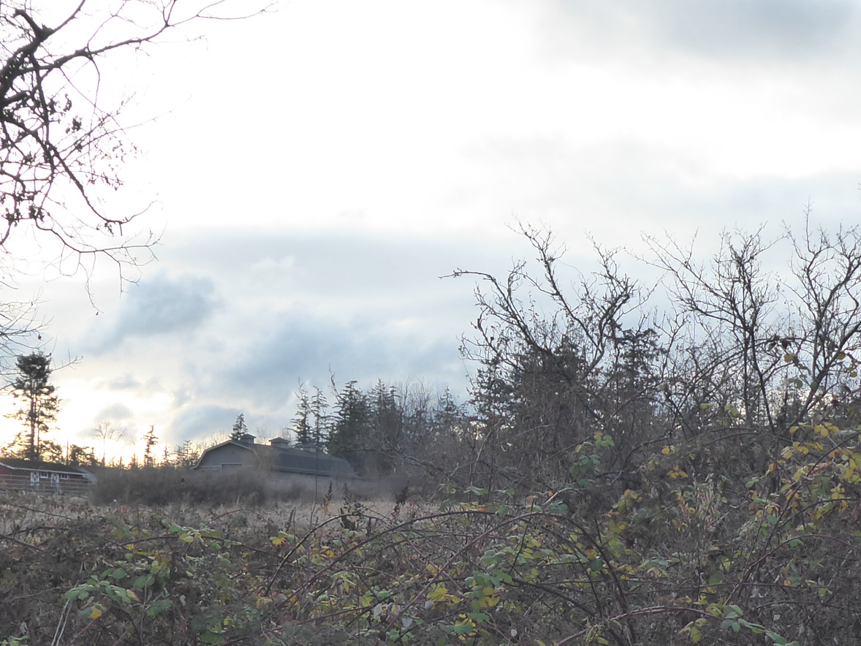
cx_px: 557
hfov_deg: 30.5
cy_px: 540
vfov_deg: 22.9
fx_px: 1567
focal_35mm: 63
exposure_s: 1/200
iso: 160
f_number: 3.5
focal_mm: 5
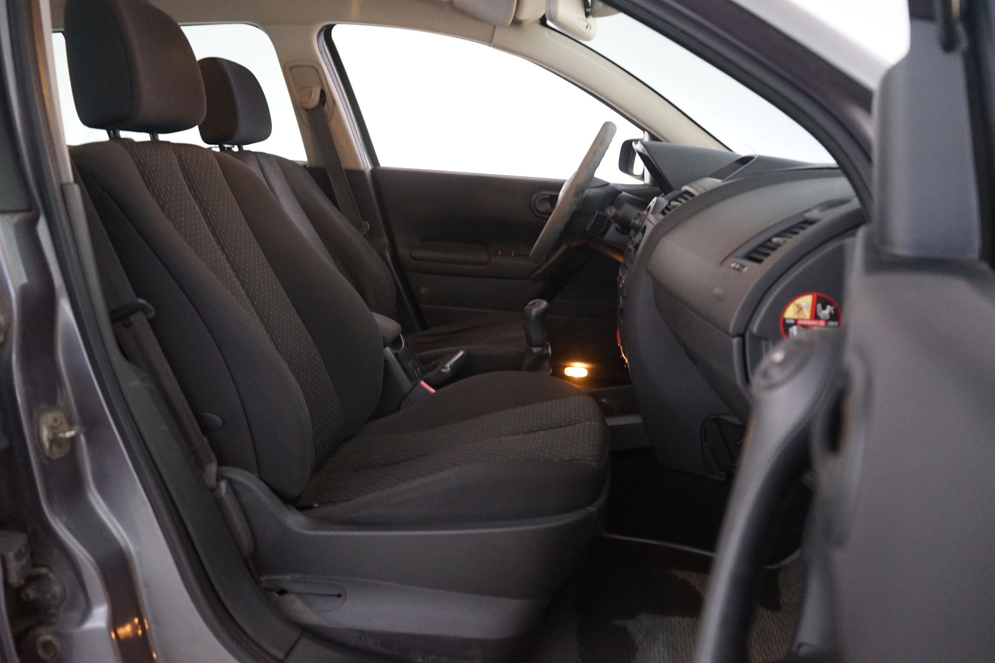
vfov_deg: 45.0
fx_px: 802
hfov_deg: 63.7
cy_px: 332
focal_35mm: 29
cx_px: 498
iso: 4000
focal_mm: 29
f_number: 4
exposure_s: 1/13
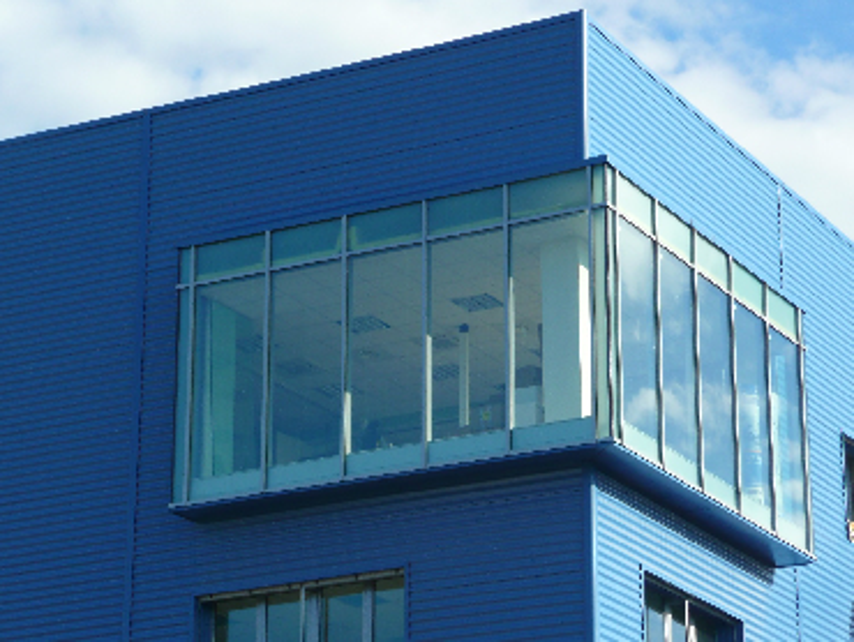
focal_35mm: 119
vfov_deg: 12.5
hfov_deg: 16.5
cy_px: 321
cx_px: 427
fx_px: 2938
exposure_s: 1/320
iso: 100
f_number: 4.7
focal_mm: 19.5
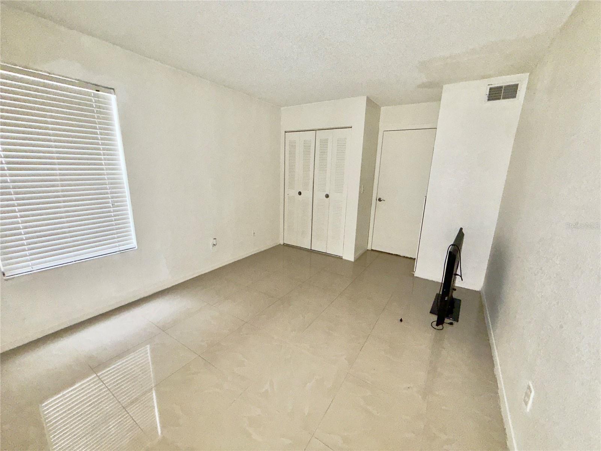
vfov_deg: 85.7
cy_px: 226
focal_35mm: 14
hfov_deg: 102.1
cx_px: 300
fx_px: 243
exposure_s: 1/40
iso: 250
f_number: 2.2
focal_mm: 2.22
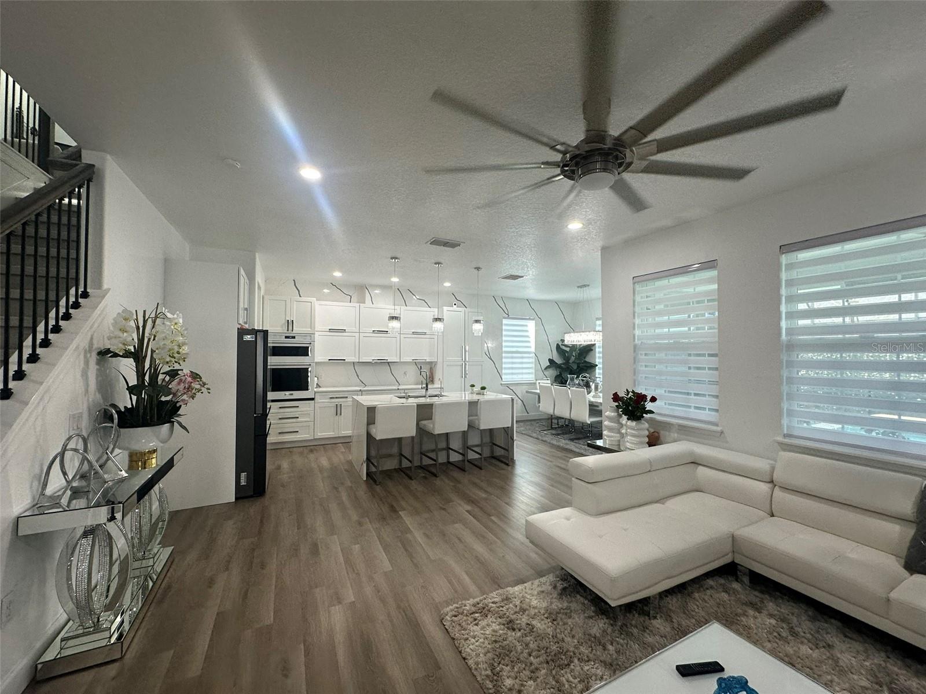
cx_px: 463
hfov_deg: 102.1
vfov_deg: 85.7
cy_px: 347
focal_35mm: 14
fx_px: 375
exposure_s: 1/120
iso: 125
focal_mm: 2.22
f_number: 2.2
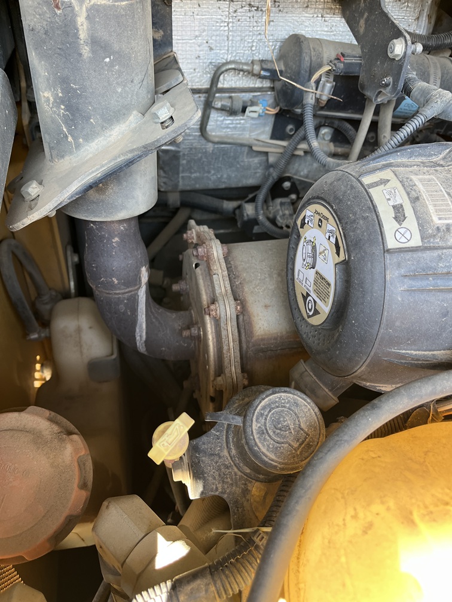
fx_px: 453
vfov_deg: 67.3
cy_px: 301
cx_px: 226
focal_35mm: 26
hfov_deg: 53.1
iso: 80
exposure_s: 1/121
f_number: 1.6
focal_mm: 5.1
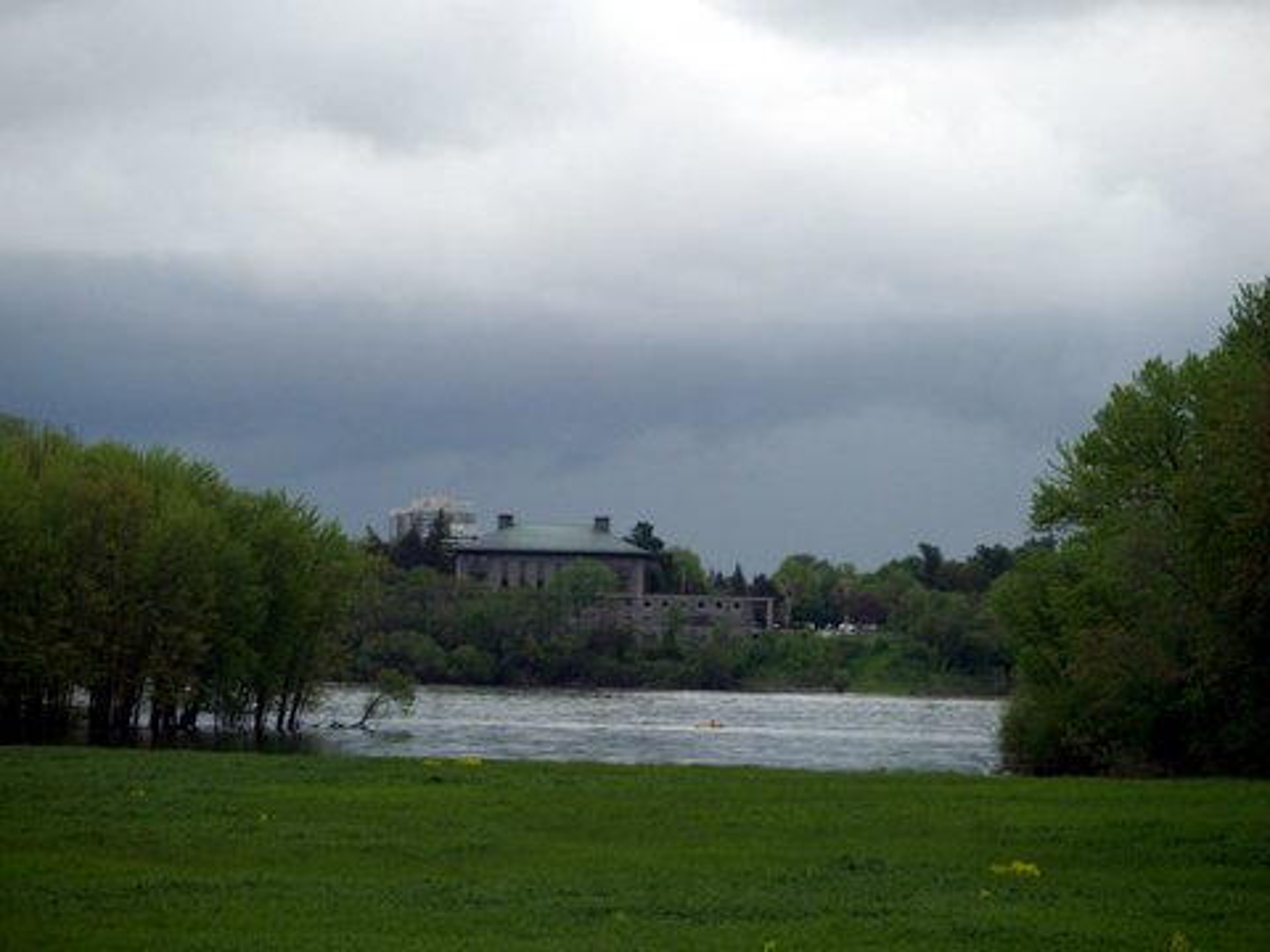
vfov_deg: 8.2
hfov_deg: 10.9
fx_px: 6677
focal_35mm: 182
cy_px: 476
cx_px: 635
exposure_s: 1/250
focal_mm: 38.6
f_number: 2.8
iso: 160
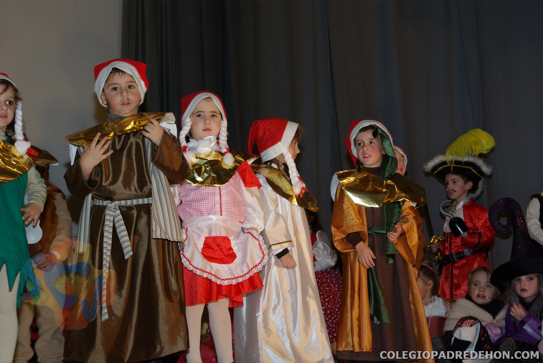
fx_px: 906
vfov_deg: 22.7
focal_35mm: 60
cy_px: 182
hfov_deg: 33.4
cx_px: 272
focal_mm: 40
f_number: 5.6
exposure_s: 1/60
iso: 400
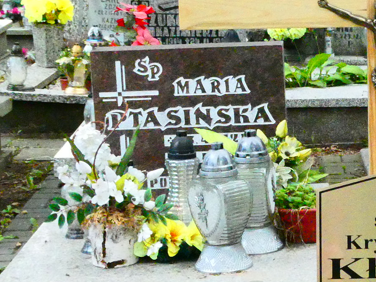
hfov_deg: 15.0
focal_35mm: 129
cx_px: 392
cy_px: 150
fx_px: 1401
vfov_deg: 11.5
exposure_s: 1/320
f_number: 5.6
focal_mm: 7.8
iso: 2000
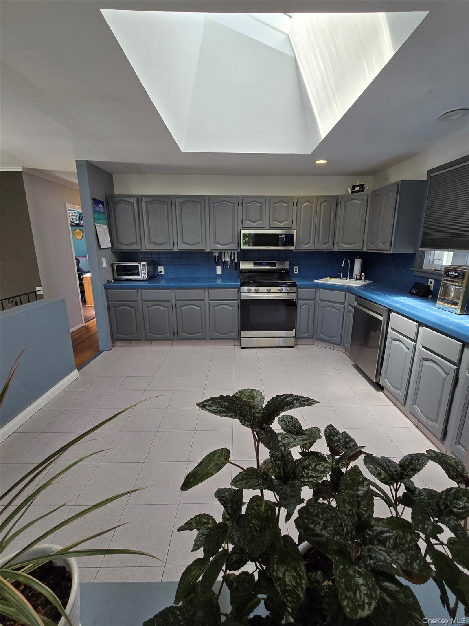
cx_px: 234
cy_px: 313
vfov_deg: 106.2
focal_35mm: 13
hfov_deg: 89.9
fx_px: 235
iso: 50
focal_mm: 2.2
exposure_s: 1/120
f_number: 2.2
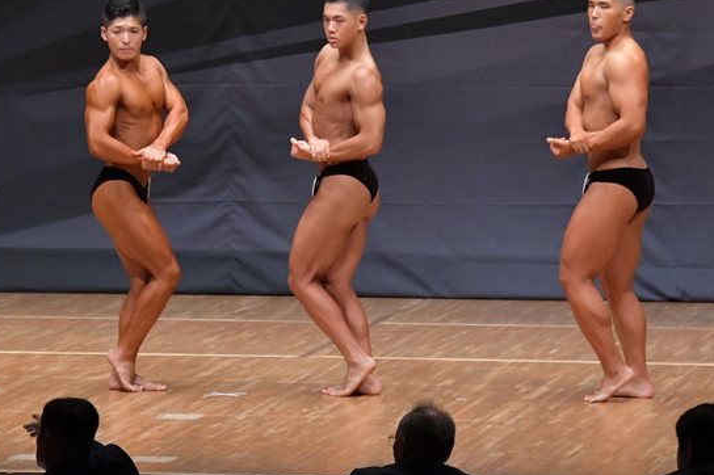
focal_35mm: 288
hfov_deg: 7.2
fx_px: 5708
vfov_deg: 4.8
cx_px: 282
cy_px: 230
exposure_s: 1/400
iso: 6400
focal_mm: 135
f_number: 5.6
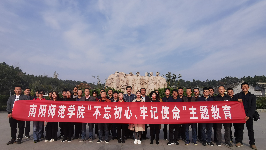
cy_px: 87
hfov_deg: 83.8
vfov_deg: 53.4
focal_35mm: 21
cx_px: 133
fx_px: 148
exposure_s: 1/1395
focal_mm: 2.26
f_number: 2.2
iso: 50
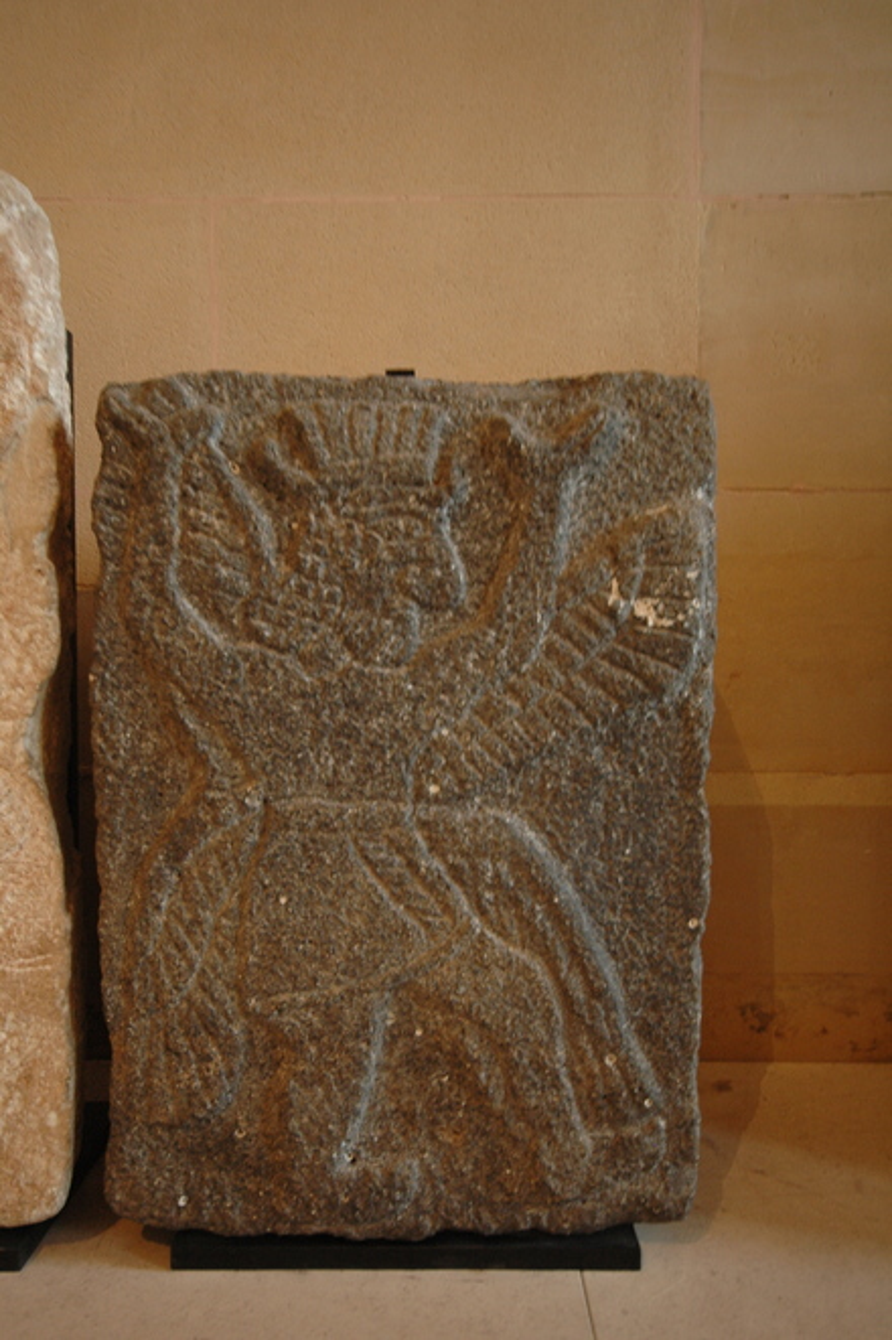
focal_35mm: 24
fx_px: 893
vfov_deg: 73.8
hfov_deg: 53.1
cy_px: 670
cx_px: 446
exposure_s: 1/6
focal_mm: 16
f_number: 5.3
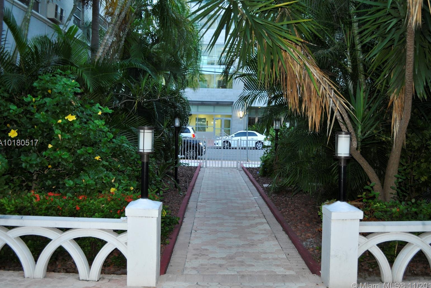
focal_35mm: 31
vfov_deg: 42.3
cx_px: 219
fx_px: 371
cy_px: 143
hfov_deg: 60.3
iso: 800
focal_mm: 20
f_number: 3.8
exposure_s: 1/60
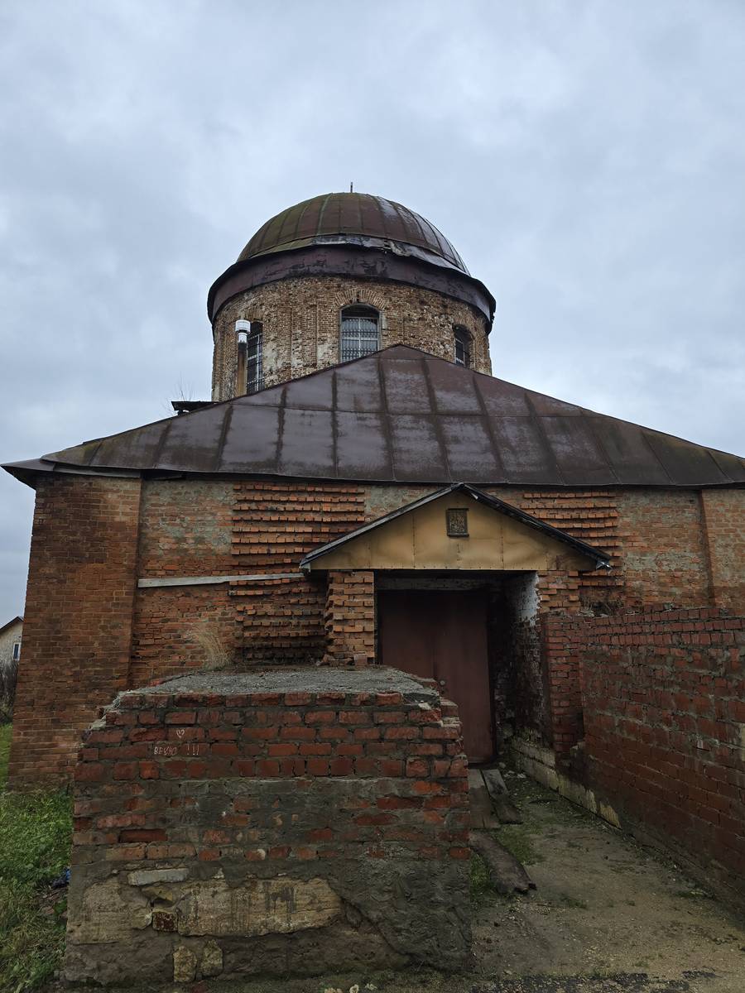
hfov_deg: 58.9
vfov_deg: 73.9
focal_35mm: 23
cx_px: 372
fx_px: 660
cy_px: 496
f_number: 1.7
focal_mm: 6.3
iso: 64
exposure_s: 1/180
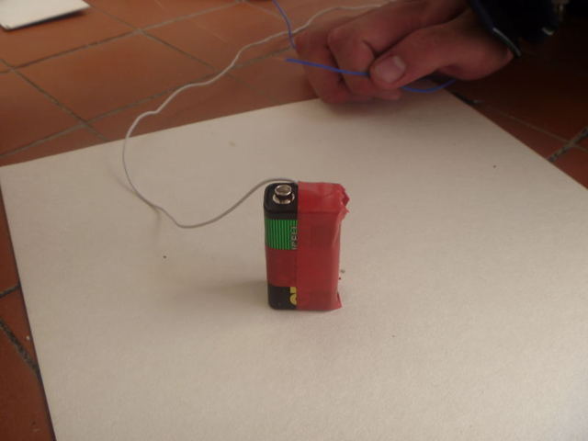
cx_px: 294
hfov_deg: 52.6
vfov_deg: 40.7
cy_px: 220
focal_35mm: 35
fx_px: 595
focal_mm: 6.3
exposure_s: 1/40
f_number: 3.5
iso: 80
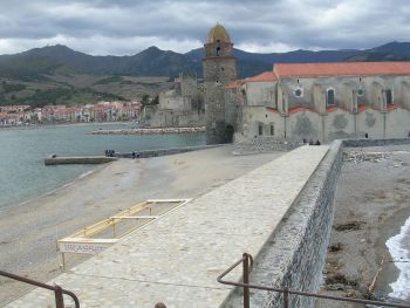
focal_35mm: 38
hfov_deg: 48.9
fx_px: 450
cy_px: 154
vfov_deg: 37.8
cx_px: 205
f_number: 5.6
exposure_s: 1/156
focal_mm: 5.8
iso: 71
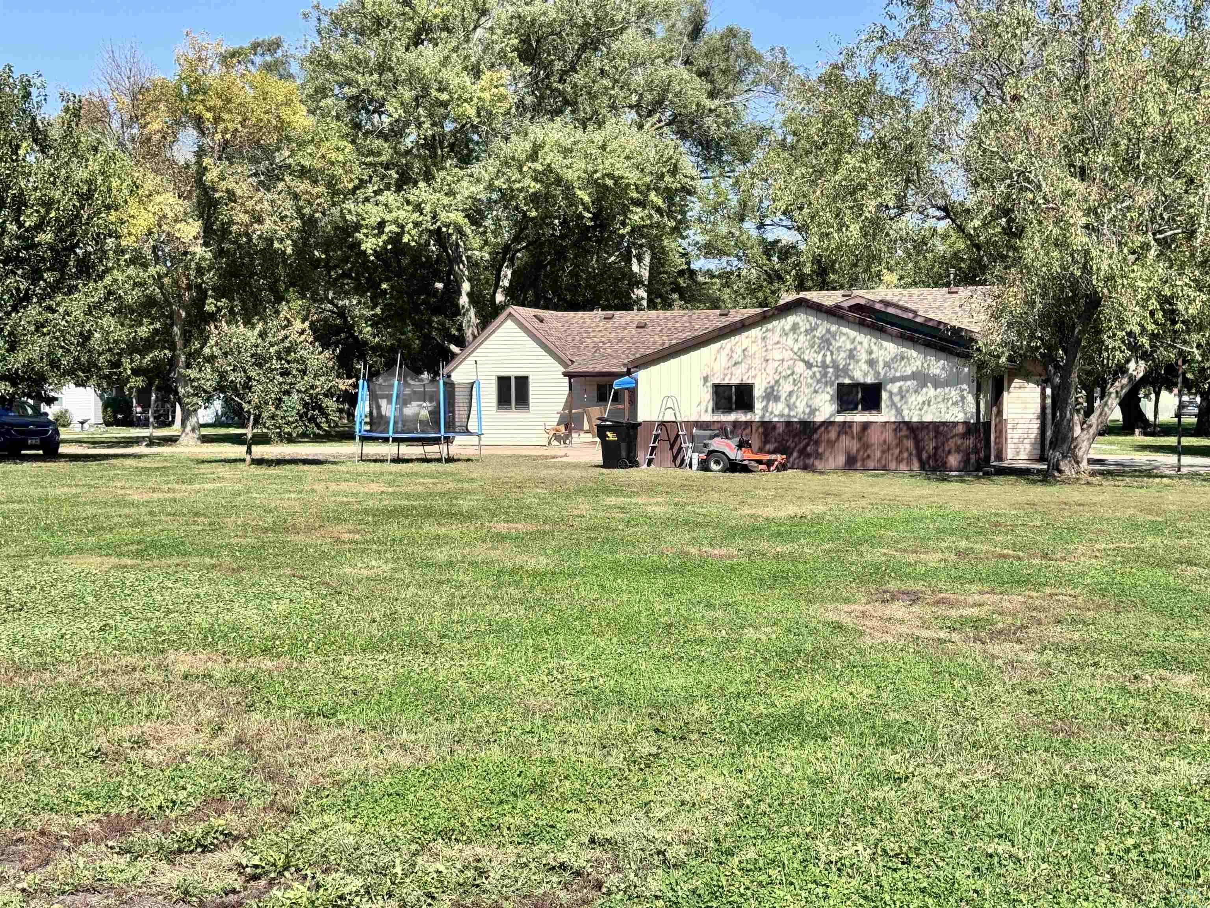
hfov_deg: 39.7
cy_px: 454
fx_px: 1678
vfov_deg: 30.3
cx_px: 605
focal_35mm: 48
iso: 64
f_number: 1.78
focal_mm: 6.76
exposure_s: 1/3425
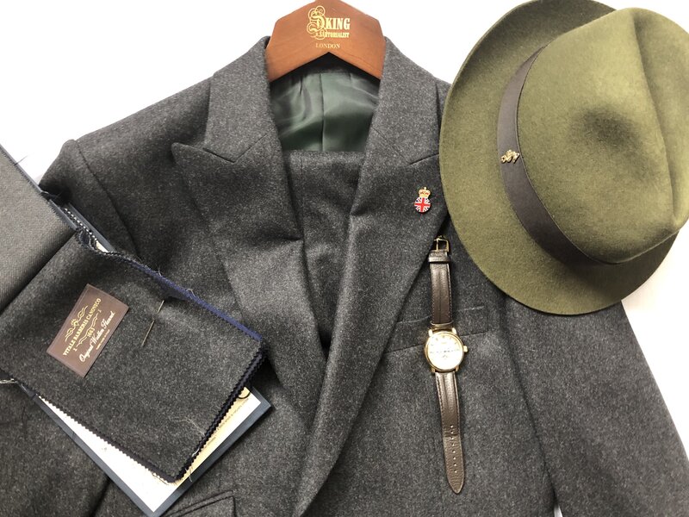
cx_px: 344
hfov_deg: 63.4
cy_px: 258
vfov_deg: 49.7
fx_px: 557
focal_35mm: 28
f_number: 1.8
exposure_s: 1/7
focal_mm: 4
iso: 100
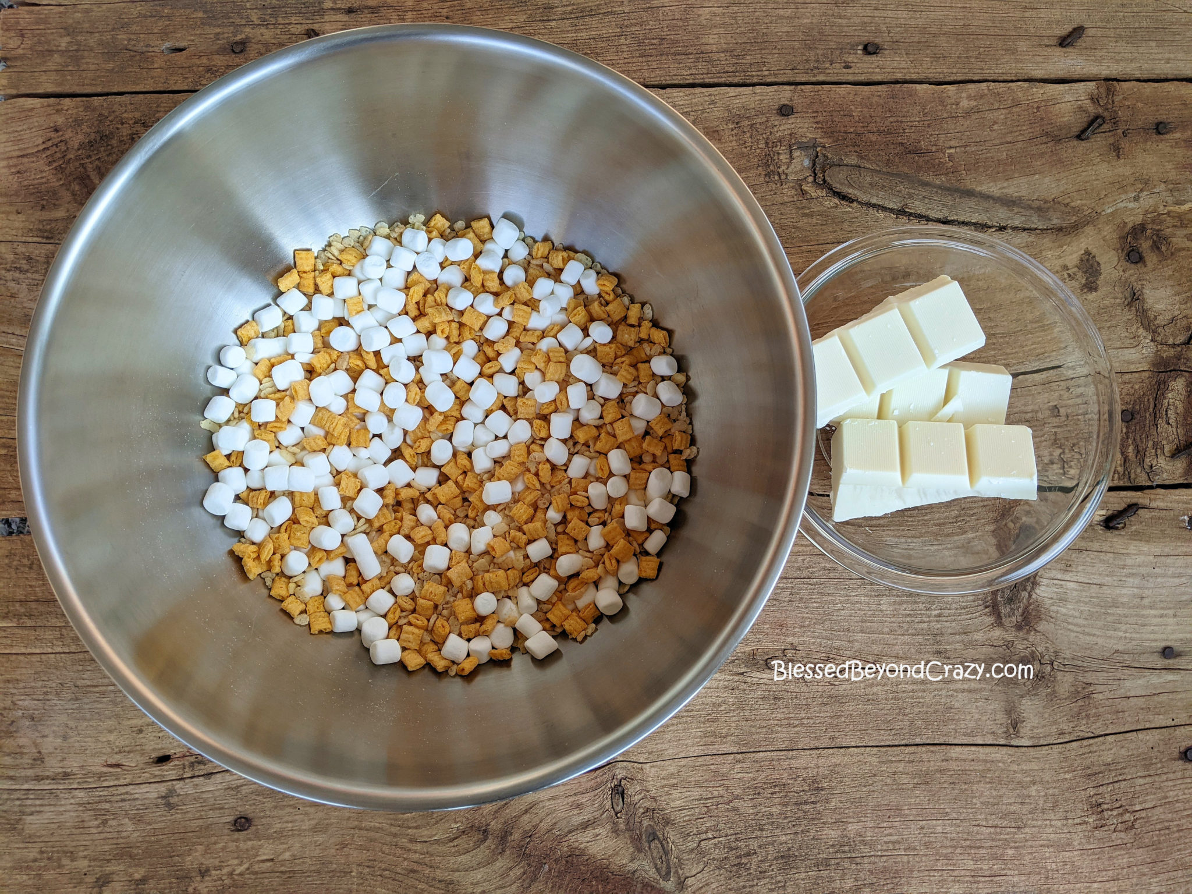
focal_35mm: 27
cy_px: 447
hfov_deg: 65.3
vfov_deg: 51.4
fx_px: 930
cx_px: 596
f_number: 1.8
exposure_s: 1/186
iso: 51
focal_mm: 4.44
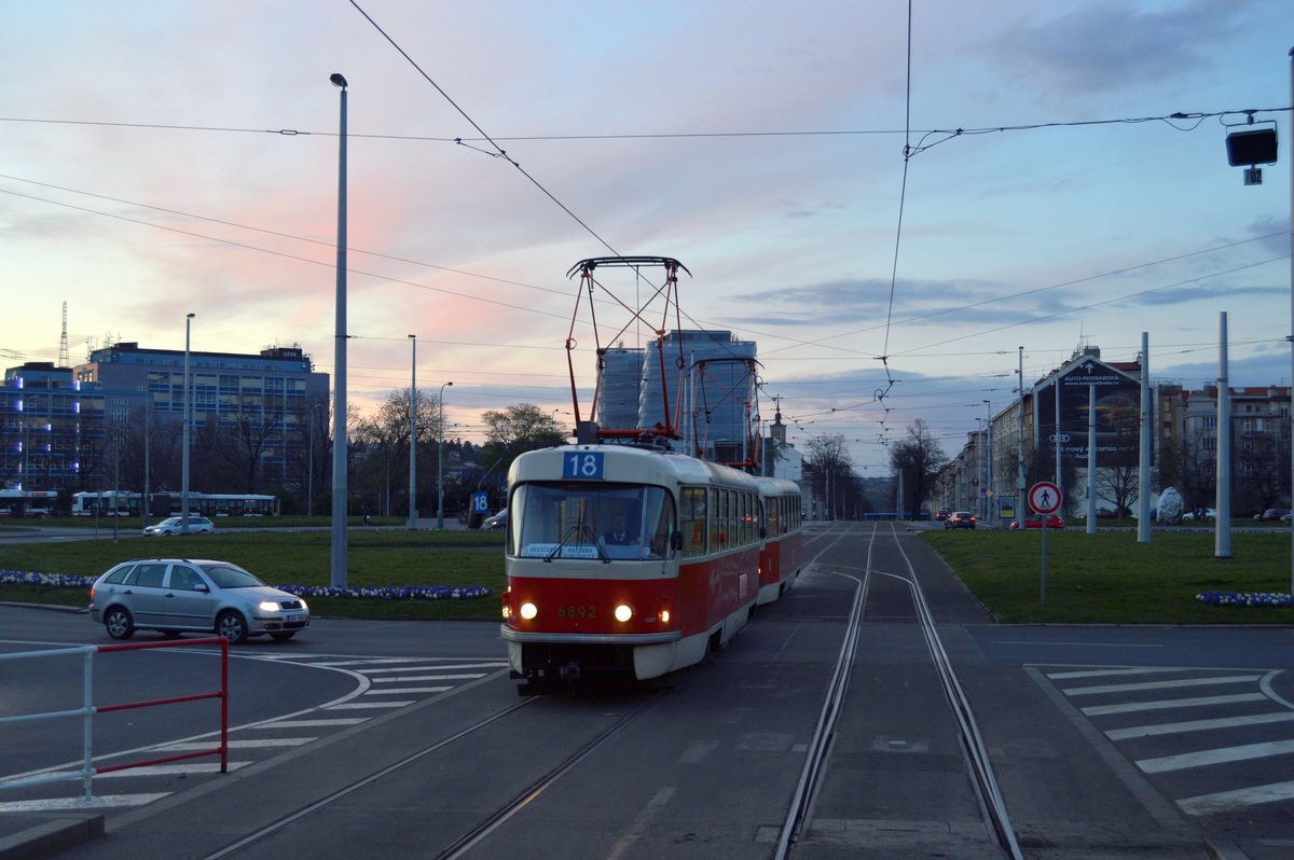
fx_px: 1670
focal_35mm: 46
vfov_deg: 28.9
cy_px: 430
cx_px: 647
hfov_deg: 42.4
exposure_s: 1/100
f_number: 5
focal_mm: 31
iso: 400
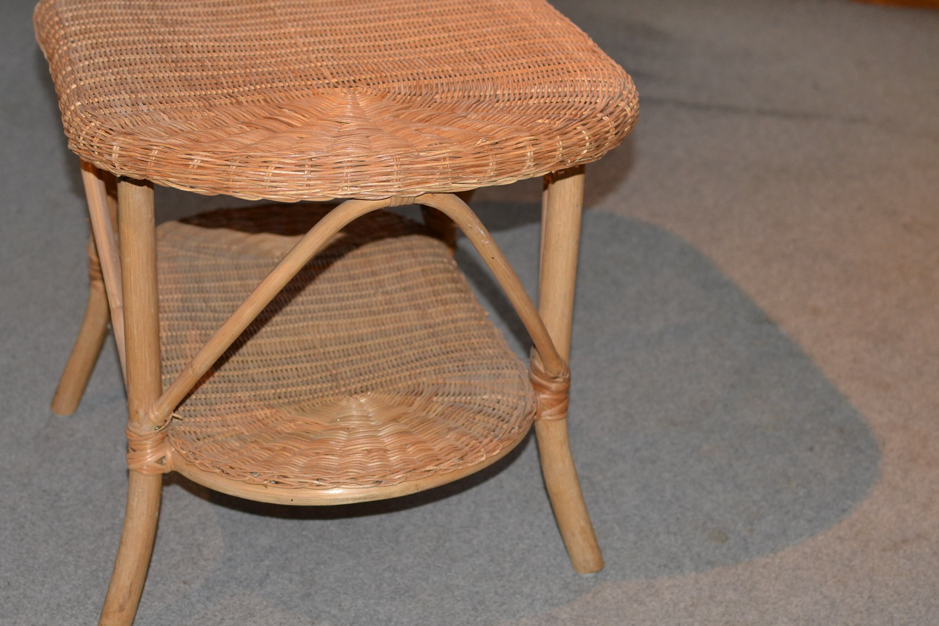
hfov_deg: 29.2
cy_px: 328
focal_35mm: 69
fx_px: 1791
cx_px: 332
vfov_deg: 19.8
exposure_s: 1/60
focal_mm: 35
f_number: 3.5
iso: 400
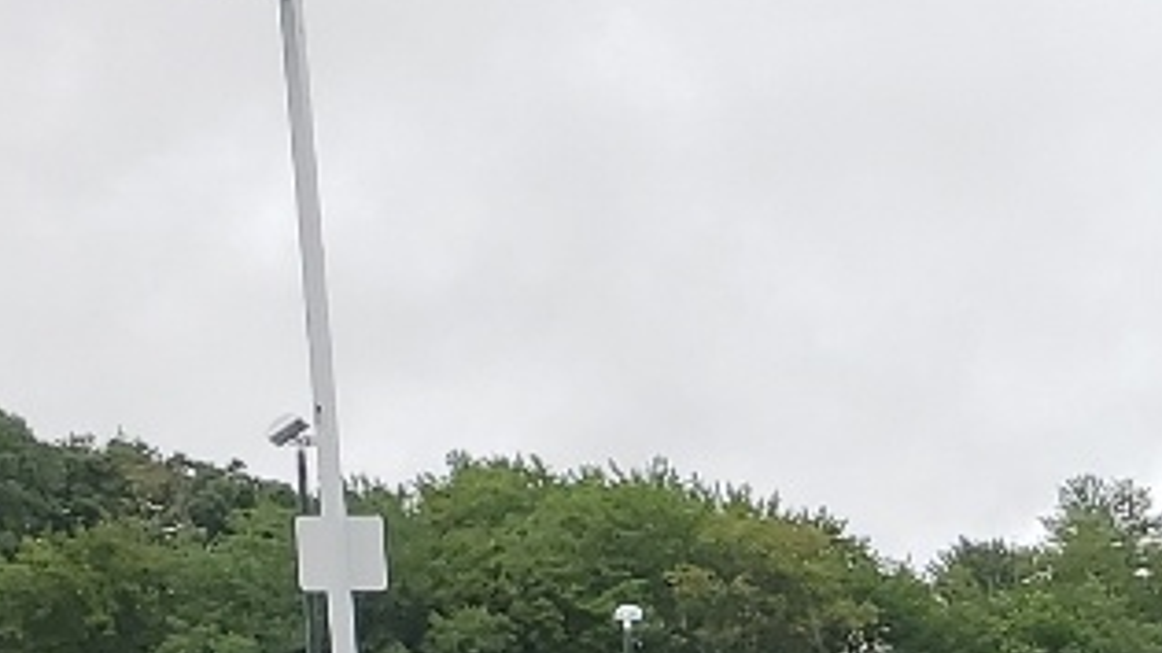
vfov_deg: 7.3
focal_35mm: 144
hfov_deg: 13.1
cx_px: 2283
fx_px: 4436
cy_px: 2070
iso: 50
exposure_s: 1/435
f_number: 1.5
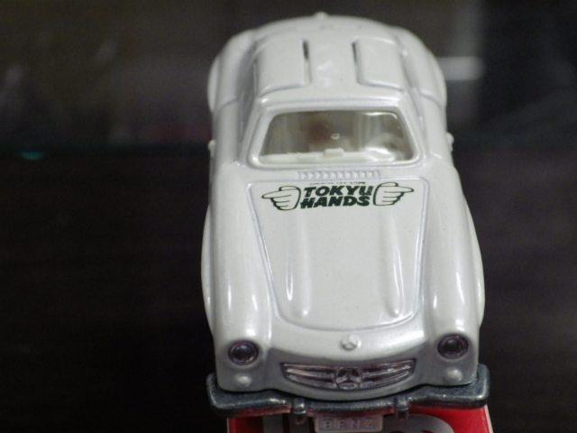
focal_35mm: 119
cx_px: 288
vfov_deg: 12.5
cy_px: 216
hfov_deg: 16.6
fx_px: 1984
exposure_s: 1/50
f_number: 4.8
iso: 800
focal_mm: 21.3
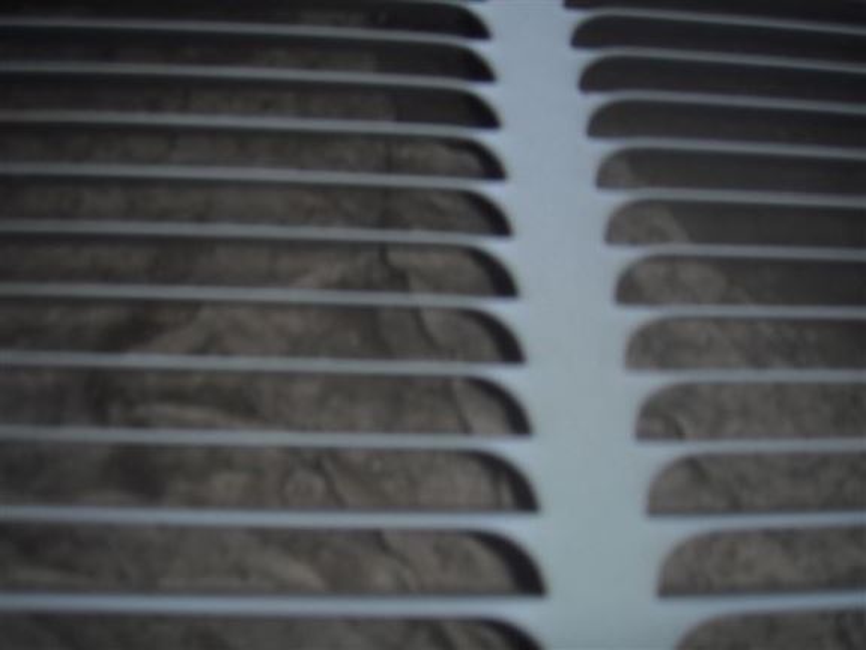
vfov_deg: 37.7
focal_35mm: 38
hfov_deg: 49.0
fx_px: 951
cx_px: 433
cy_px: 325
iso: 100
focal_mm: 6.7
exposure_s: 1/30
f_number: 3.5
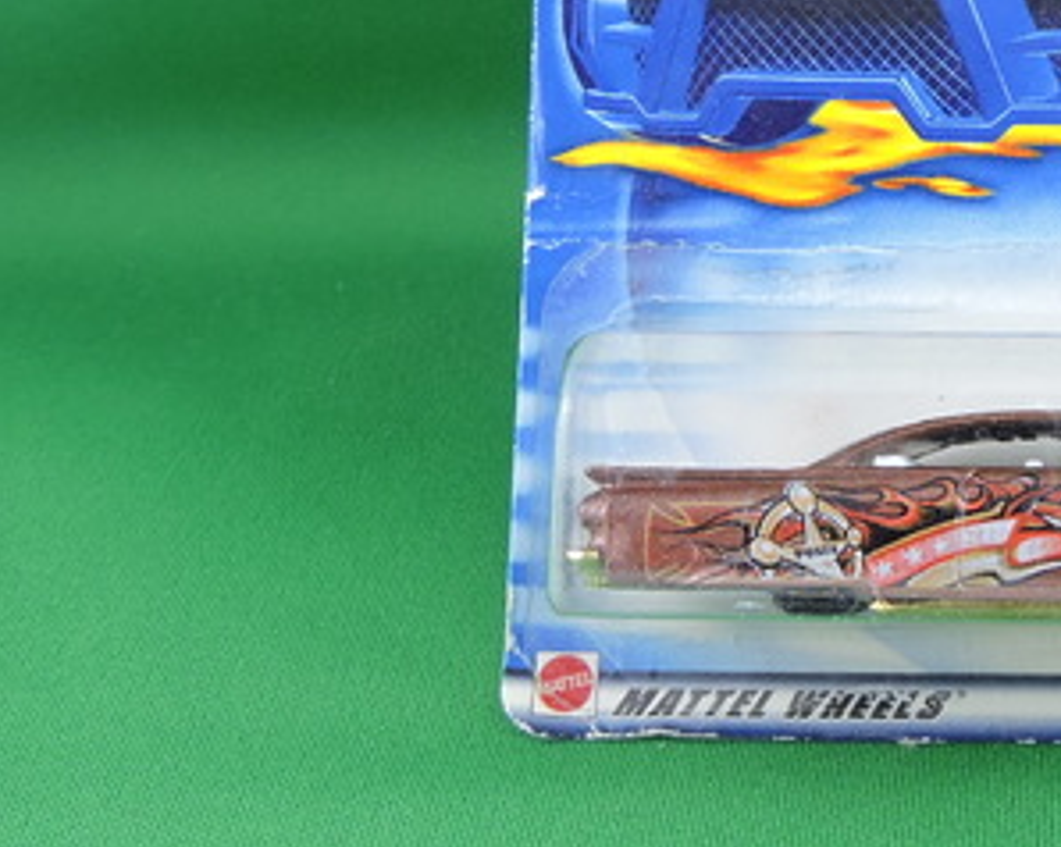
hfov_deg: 23.6
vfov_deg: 19.5
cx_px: 1141
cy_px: -25
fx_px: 2385
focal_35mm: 76
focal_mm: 5.4
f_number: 3.5
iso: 140
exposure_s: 1/30
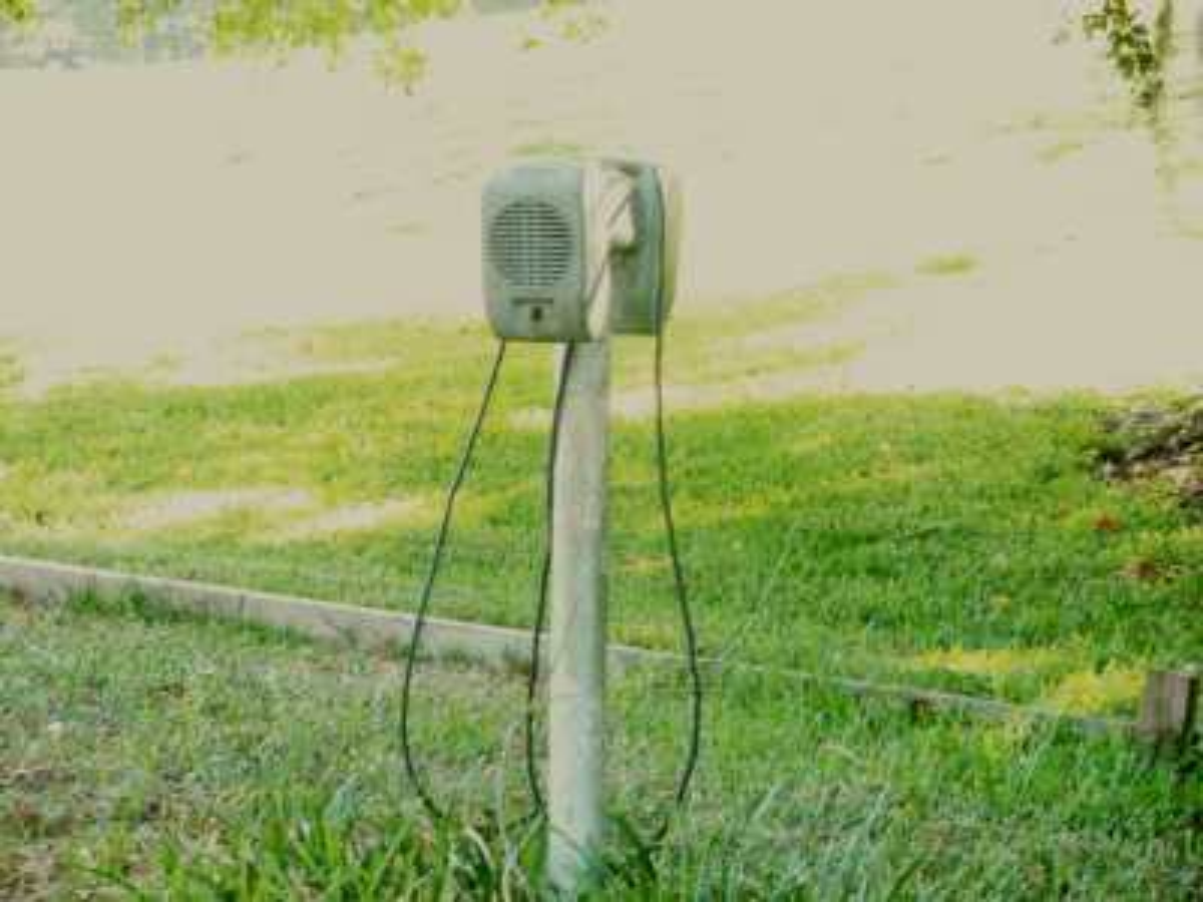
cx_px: 602
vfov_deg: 12.2
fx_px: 4205
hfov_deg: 16.3
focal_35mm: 121
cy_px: 451
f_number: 5.3
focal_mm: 21.2
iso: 800
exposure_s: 1/80
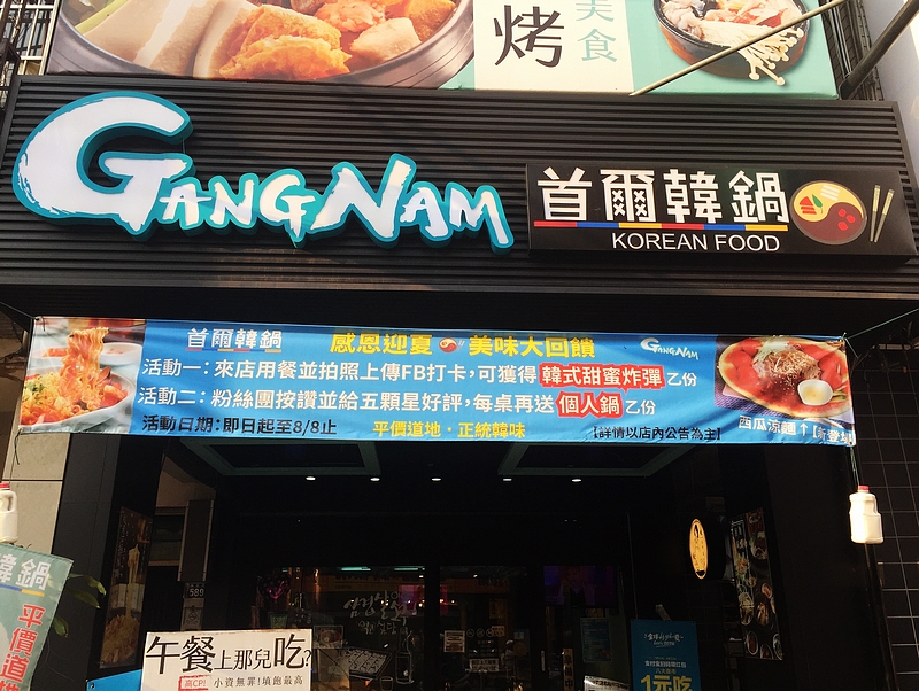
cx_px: 460
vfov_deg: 48.3
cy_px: 346
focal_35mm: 29
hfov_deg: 61.6
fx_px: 771
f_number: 2.2
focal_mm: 4.15
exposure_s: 1/425
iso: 32
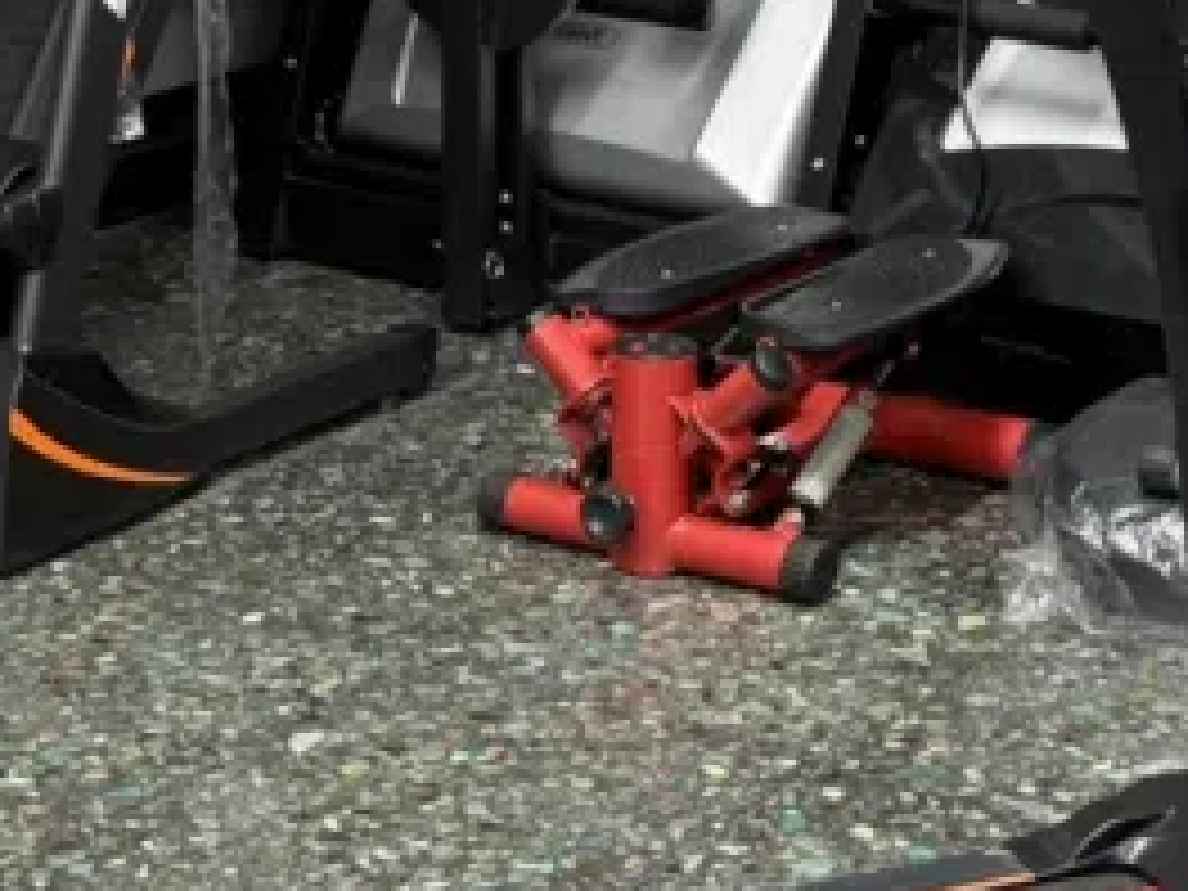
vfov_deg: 22.9
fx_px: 2162
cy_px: 729
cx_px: 693
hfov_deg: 30.7
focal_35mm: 63
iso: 125
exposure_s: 1/50
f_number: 1.6
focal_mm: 5.96
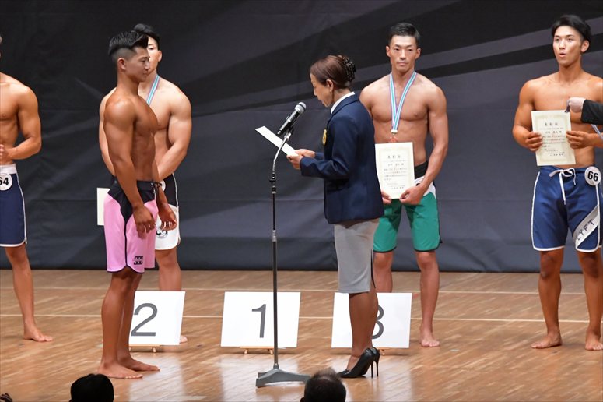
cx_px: 302
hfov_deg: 8.1
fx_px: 4269
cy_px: 201
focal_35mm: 255
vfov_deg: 5.4
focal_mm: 170
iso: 8000
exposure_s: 1/400
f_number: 5.6
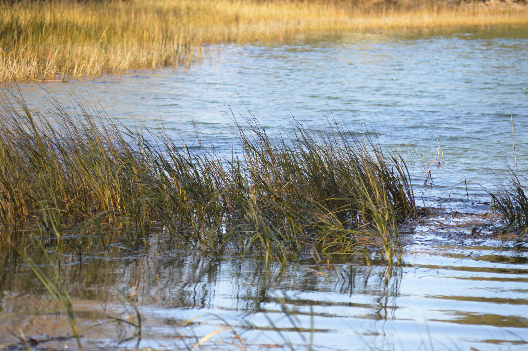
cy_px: 173
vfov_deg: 7.5
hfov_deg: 11.3
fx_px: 2667
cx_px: 252
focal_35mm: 182
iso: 100
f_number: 4.8
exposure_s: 1/160
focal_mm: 116
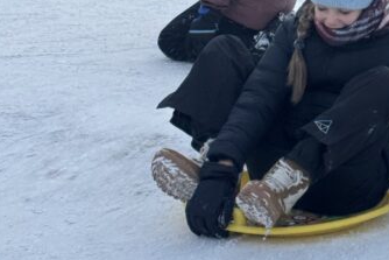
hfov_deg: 13.2
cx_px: 405
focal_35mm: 153
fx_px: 1654
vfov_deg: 8.9
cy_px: -8
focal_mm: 6.76
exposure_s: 1/1923
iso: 64
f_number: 1.78
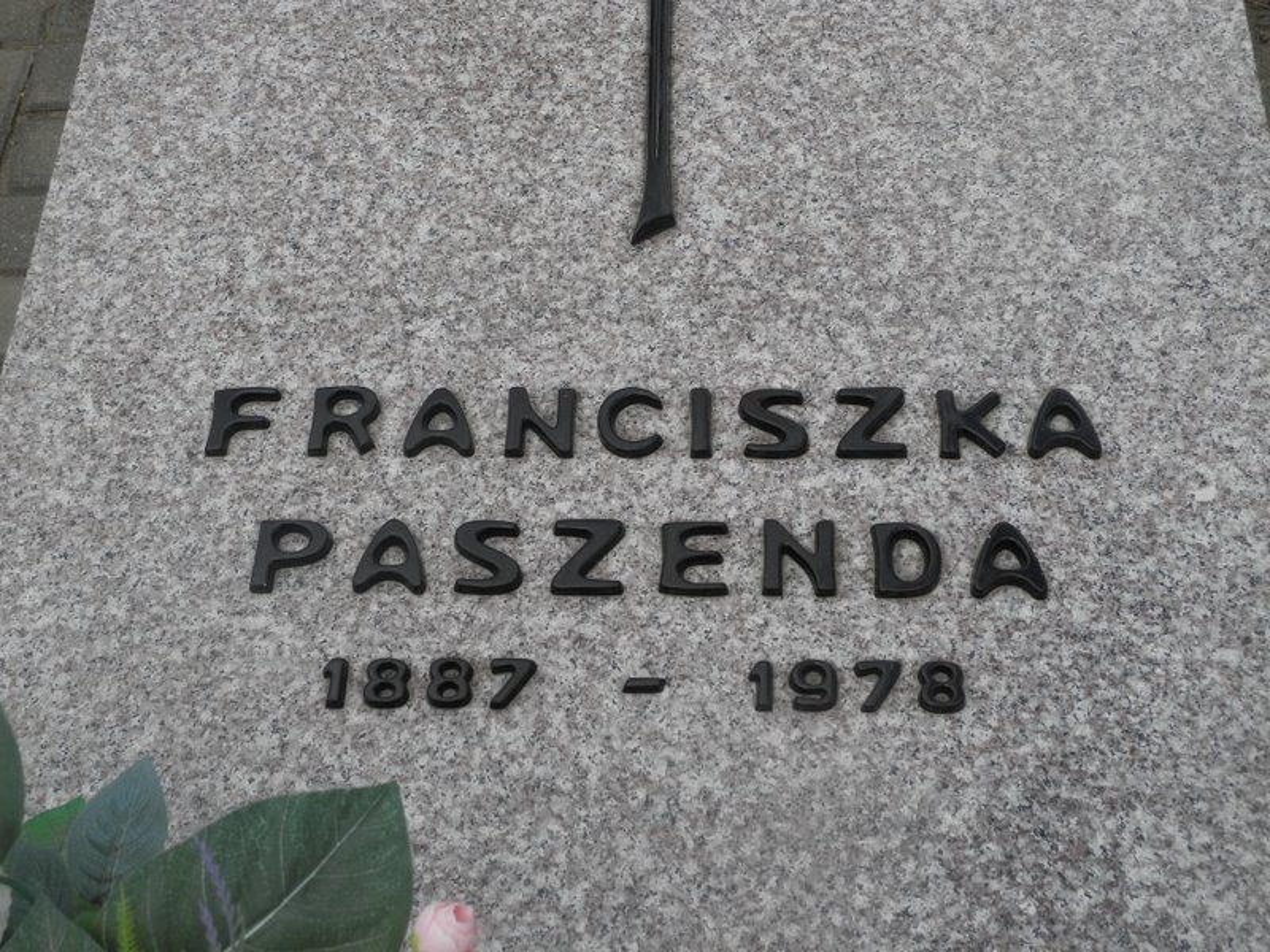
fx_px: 1834
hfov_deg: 38.2
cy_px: 476
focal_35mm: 50
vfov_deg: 29.1
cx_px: 635
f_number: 4
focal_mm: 10.7
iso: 100
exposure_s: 1/1000
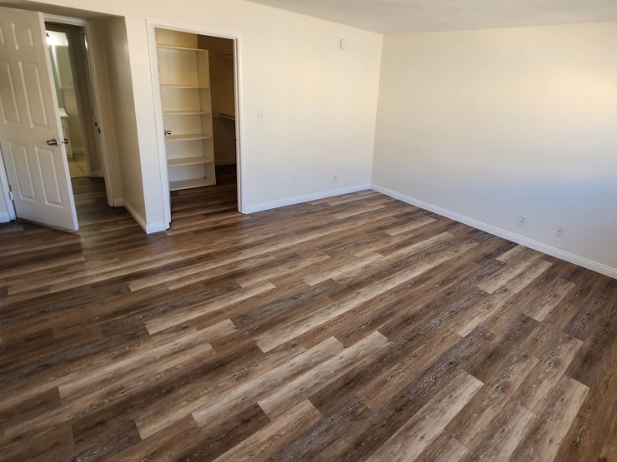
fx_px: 321
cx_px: 375
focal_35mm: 18
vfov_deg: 71.2
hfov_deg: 86.5
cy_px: 196
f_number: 2.2
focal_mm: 2.2
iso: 64
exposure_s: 1/60
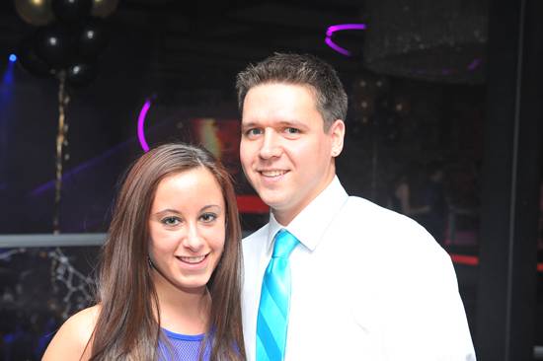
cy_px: 180
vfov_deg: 23.4
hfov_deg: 34.5
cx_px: 272
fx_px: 874
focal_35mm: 58
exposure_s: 1/100
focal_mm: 58
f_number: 6.3
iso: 1600
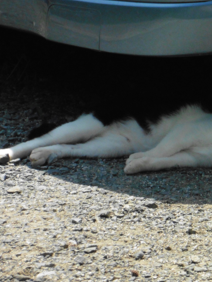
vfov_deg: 3.3
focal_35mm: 610
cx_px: 155
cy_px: 141
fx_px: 4980
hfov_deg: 2.4
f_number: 6.3
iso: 800
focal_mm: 81.7
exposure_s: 1/1600
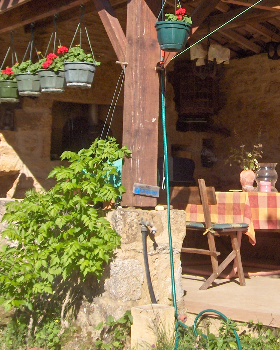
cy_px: 92
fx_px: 797
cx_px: 213
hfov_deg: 19.8
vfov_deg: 24.5
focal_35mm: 77
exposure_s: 1/427
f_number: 4.8
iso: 100
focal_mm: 8
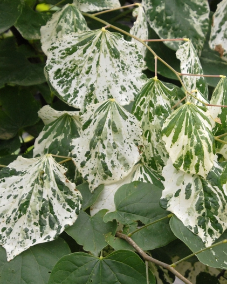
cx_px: 189
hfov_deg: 10.2
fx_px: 1267
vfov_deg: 12.8
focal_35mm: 151
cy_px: 135
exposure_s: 1/250
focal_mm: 55
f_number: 8
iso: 400
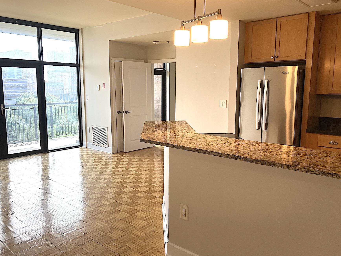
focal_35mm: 29
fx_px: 286
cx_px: 170
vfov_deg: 48.2
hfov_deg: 61.7
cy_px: 129
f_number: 1.8
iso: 50
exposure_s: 1/120
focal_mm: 3.99
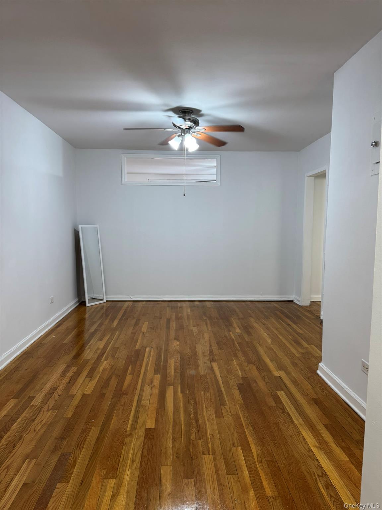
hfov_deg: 56.8
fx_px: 353
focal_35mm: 24
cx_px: 191
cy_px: 255
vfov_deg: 71.6
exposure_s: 1/60
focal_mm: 6.76
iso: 125
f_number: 1.78
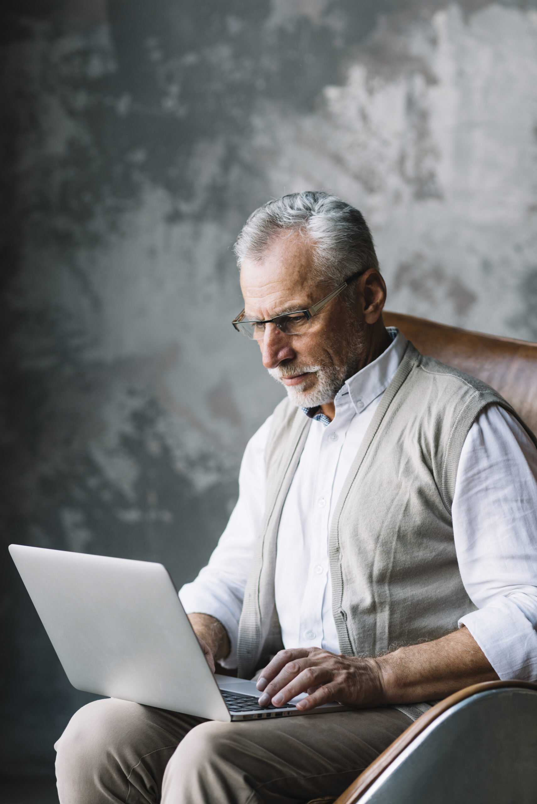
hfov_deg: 16.1
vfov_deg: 23.9
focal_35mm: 85
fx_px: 1900
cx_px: 268
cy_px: 402
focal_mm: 85
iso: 250
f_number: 2.8
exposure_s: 1/250
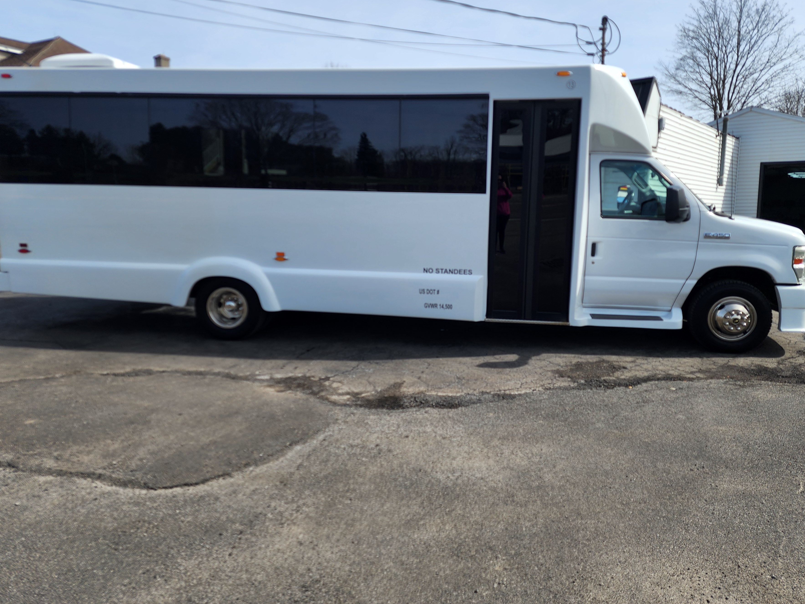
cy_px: 266
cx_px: 430
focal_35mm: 26
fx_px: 605
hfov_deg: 67.2
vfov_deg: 52.9
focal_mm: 6.4
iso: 12
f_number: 1.8
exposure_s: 1/786
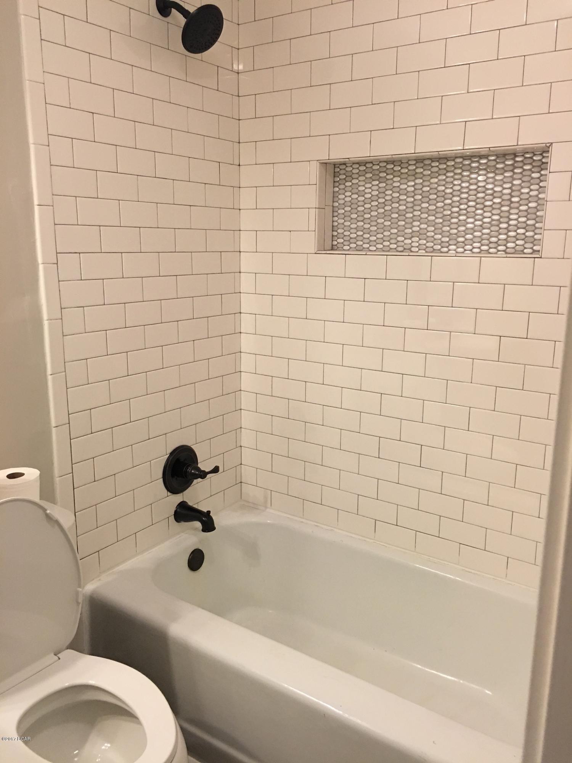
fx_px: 639
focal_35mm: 29
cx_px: 286
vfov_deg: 61.7
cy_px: 382
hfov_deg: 48.2
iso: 64
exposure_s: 1/15
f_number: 2.2
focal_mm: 4.15
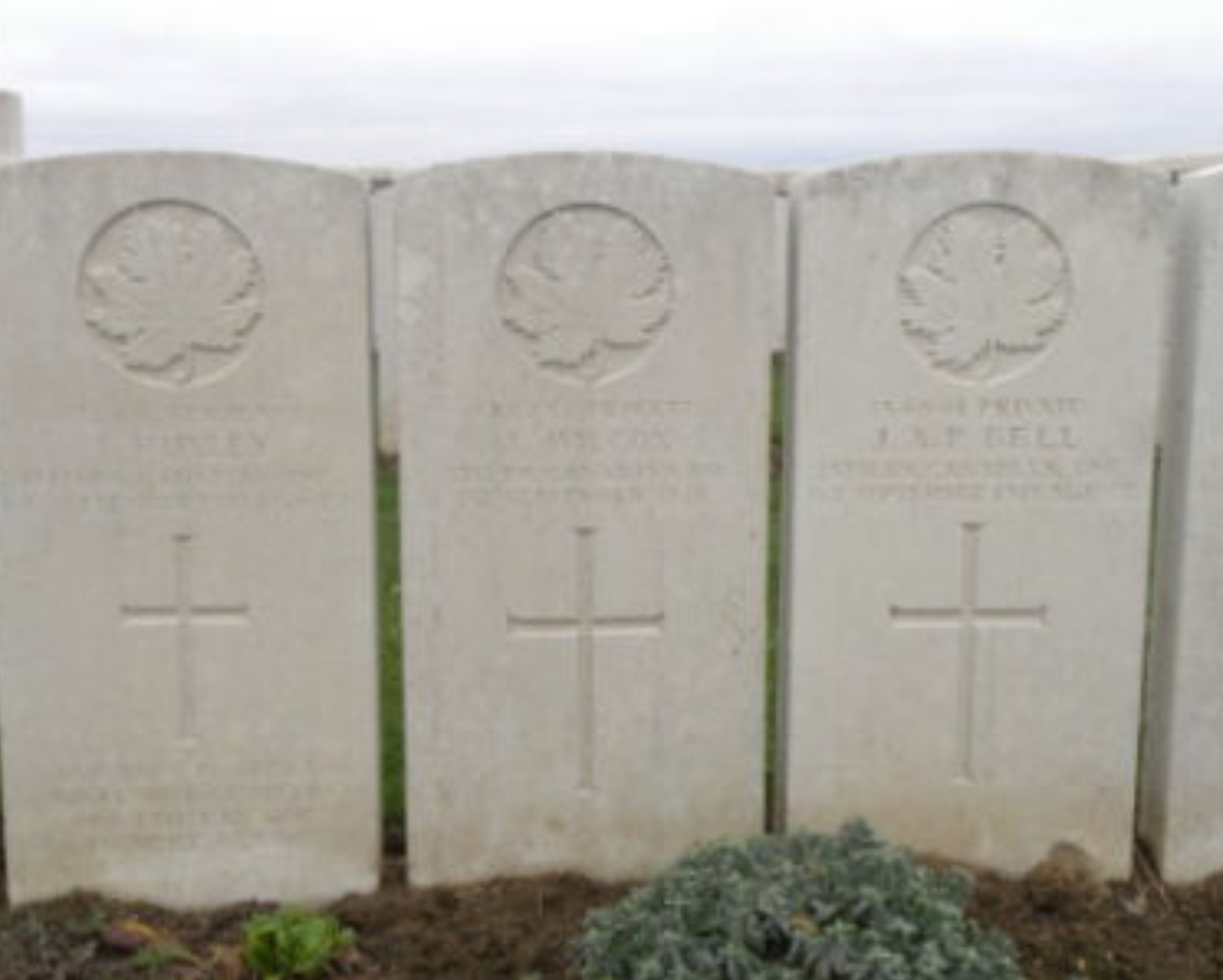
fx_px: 1557
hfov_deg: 42.9
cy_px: 490
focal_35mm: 43
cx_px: 585
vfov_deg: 34.9
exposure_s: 1/115
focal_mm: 7.3
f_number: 3.5
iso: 64
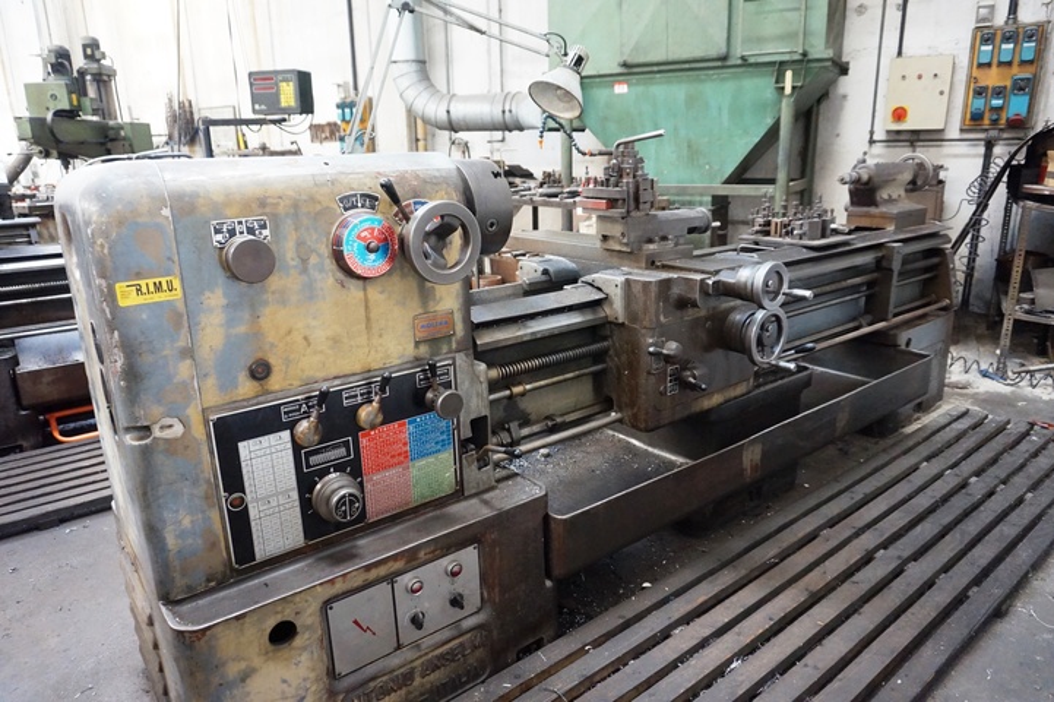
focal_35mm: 24
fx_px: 702
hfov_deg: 73.8
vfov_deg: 53.1
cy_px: 351
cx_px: 527
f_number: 3.5
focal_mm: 16
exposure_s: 1/25
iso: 3200
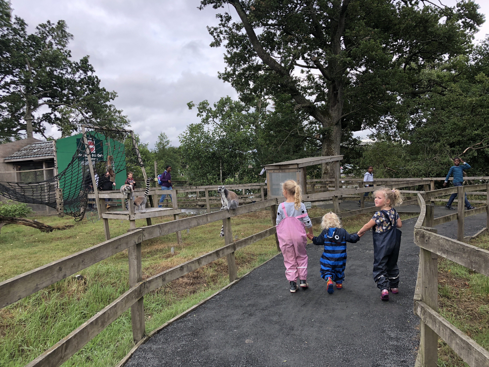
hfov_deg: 63.4
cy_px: 184
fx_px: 396
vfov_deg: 49.7
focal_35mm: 28
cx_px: 244
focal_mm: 4
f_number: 1.8
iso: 20
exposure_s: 1/545
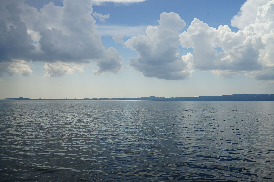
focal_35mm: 28
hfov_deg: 65.5
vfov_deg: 46.4
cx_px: 137
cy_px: 91
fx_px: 213
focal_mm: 28
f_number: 9
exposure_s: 1/100
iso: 100
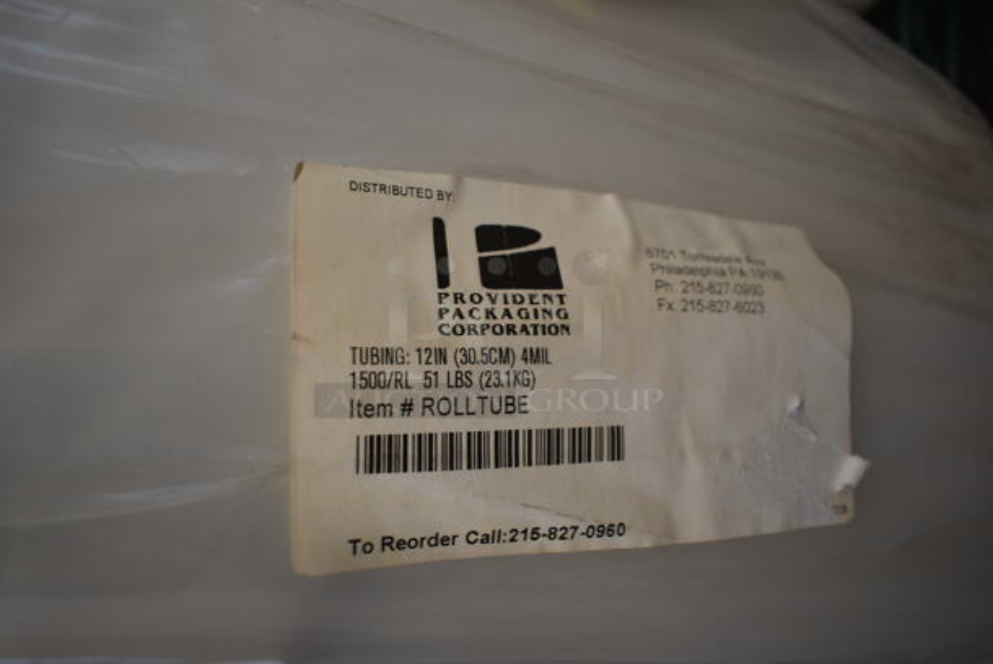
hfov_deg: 67.3
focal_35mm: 27
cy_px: 332
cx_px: 496
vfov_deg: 48.0
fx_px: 745
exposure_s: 1/30
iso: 160
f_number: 3.5
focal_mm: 18
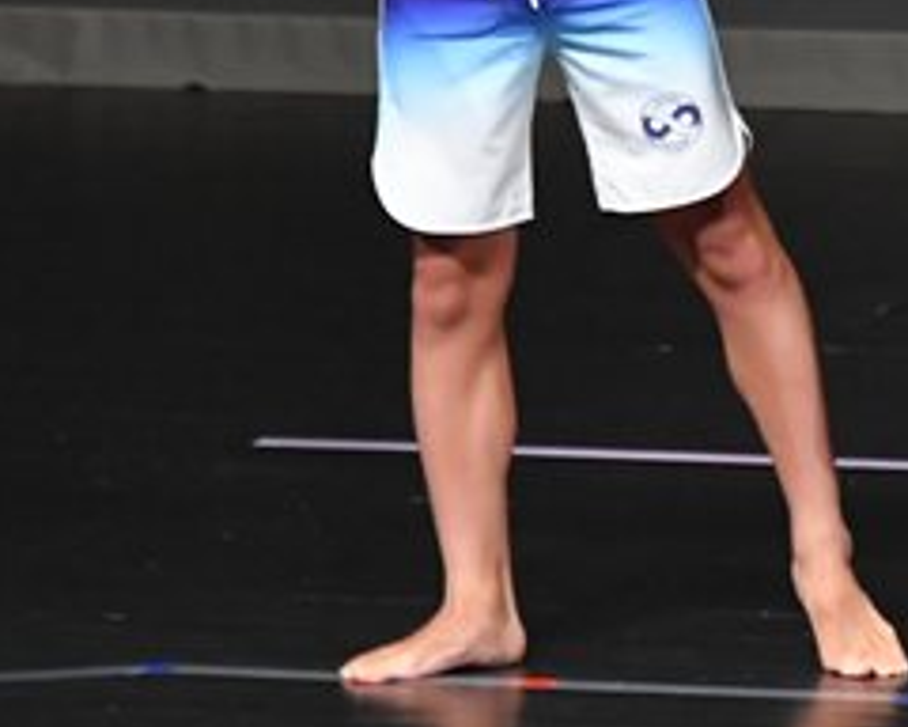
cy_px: -23
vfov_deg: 1.6
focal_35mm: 953
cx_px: 1205
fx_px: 25610
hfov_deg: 2.0
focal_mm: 210
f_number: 5.6
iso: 4000
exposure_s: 1/400
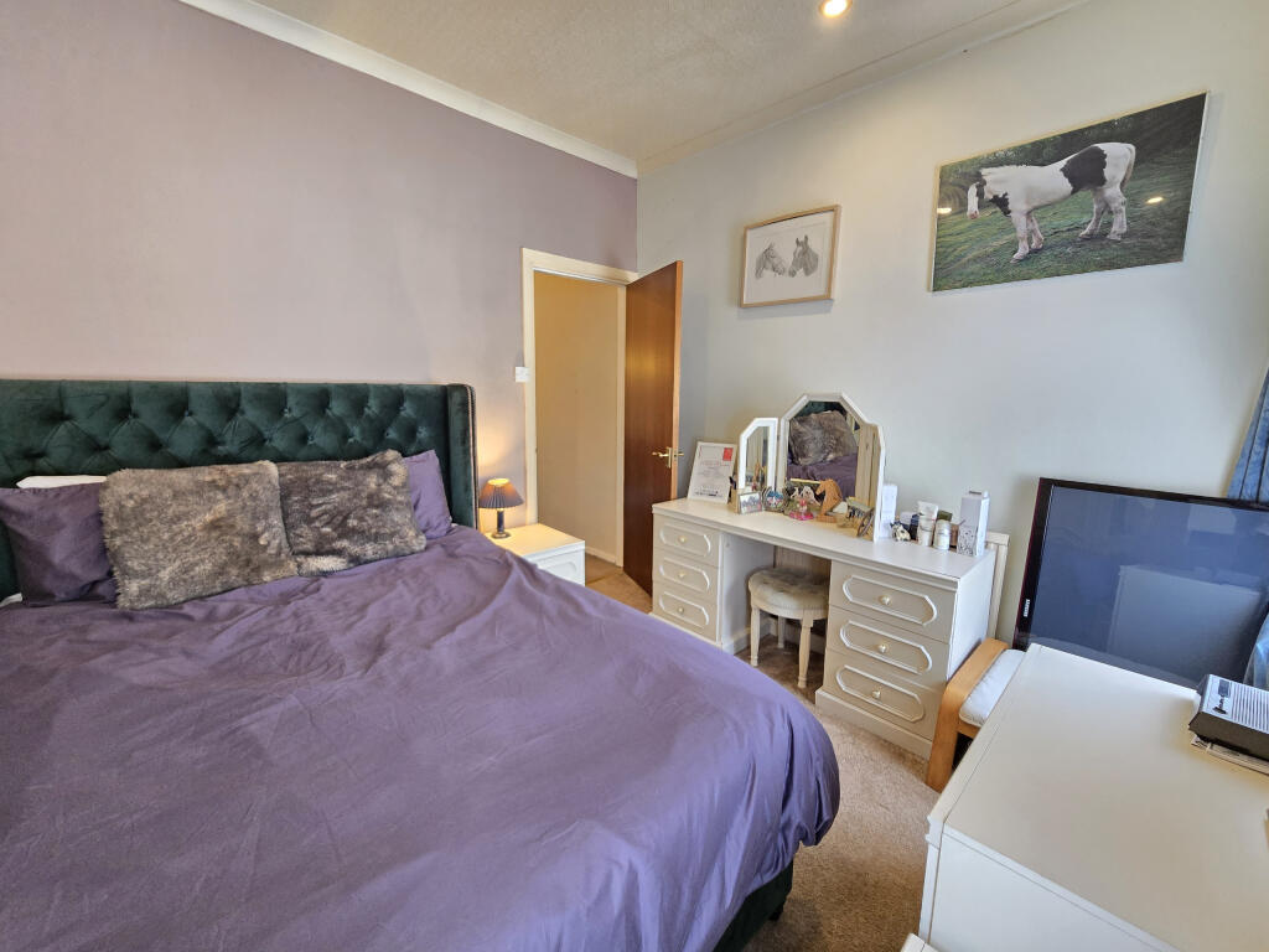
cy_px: 476
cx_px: 634
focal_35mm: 13
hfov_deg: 106.2
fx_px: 477
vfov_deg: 89.9
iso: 500
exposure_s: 1/50
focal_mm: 2.2
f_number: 2.2
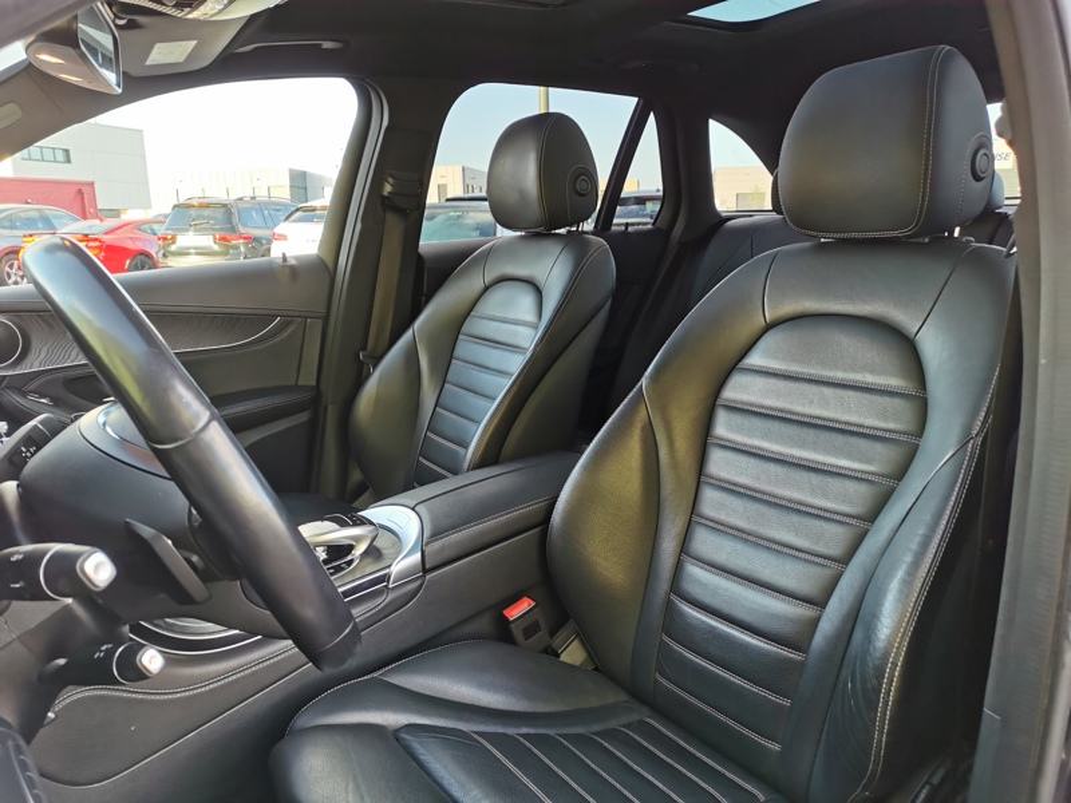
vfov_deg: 51.4
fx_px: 835
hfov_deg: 65.3
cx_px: 536
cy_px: 402
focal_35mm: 27
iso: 80
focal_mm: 5.58
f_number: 1.8
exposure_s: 1/100
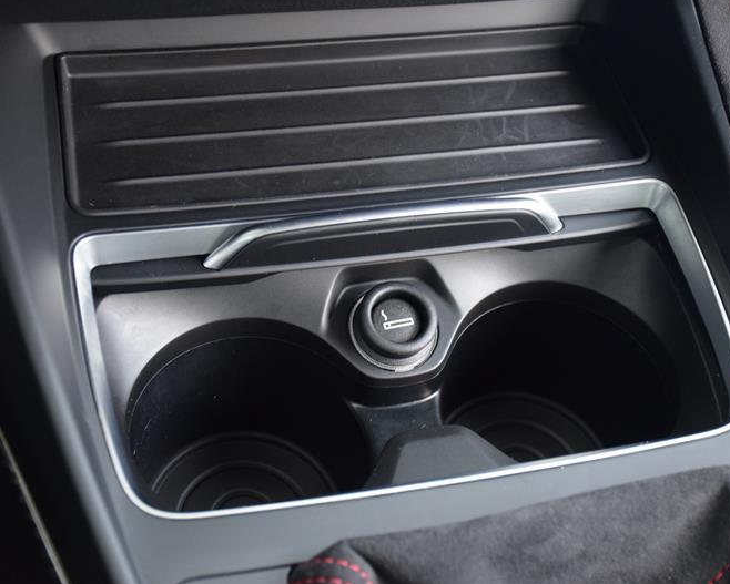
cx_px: 426
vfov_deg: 23.5
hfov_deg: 29.1
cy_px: 291
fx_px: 1405
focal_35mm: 65
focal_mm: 38
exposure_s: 1/60
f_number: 4.2
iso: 2000
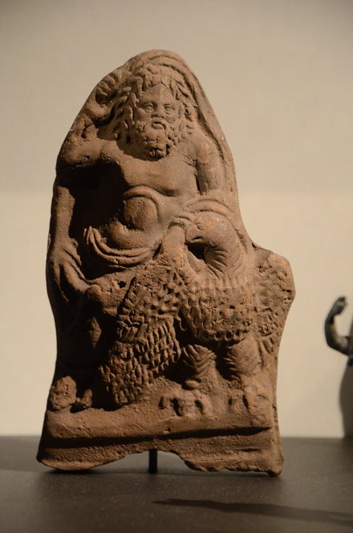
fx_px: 2437
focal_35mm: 165
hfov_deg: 8.3
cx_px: 176
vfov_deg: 12.5
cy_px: 266
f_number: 5.6
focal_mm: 110
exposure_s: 1/80
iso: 2500
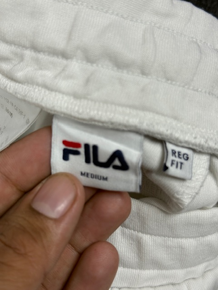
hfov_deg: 30.3
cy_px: 145
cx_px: 109
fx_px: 403
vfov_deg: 39.7
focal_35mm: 48
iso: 50
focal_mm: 6.76
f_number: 1.78
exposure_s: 1/100
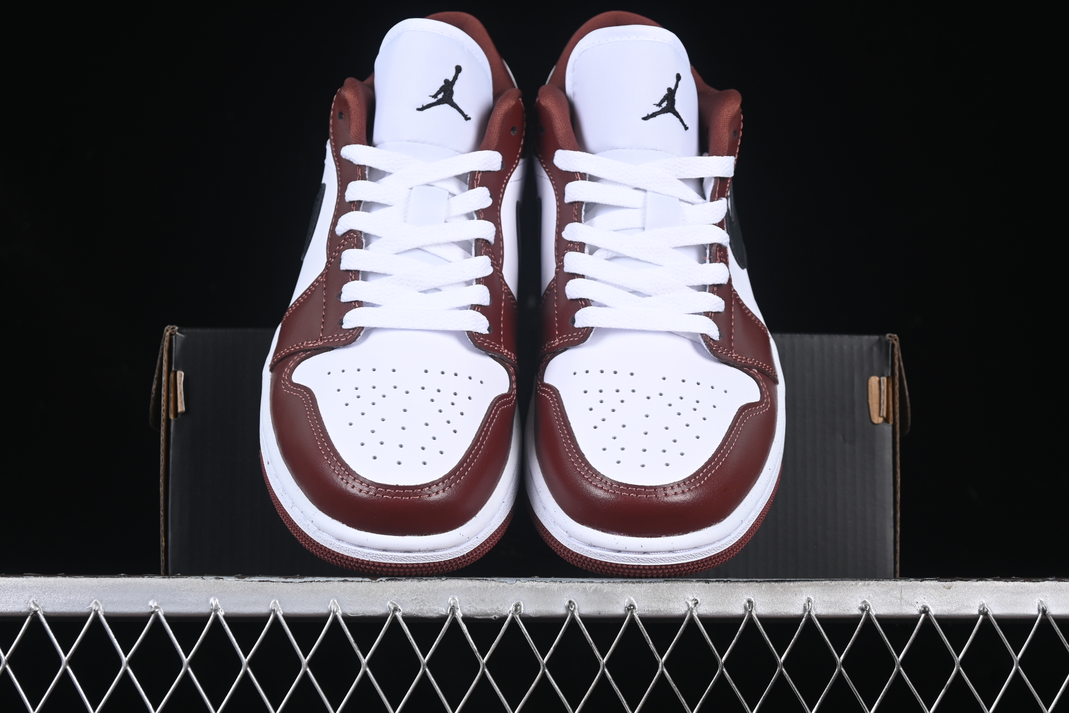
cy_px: 356
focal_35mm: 75
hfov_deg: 27.0
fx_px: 2227
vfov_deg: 18.2
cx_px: 534
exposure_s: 1/60
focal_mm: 50
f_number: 7.1
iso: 160
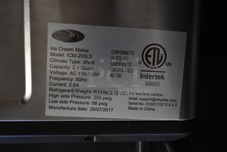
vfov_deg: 35.6
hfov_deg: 51.2
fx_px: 237
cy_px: 76
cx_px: 114
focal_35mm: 38
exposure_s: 1/40
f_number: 4
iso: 1400
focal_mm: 25
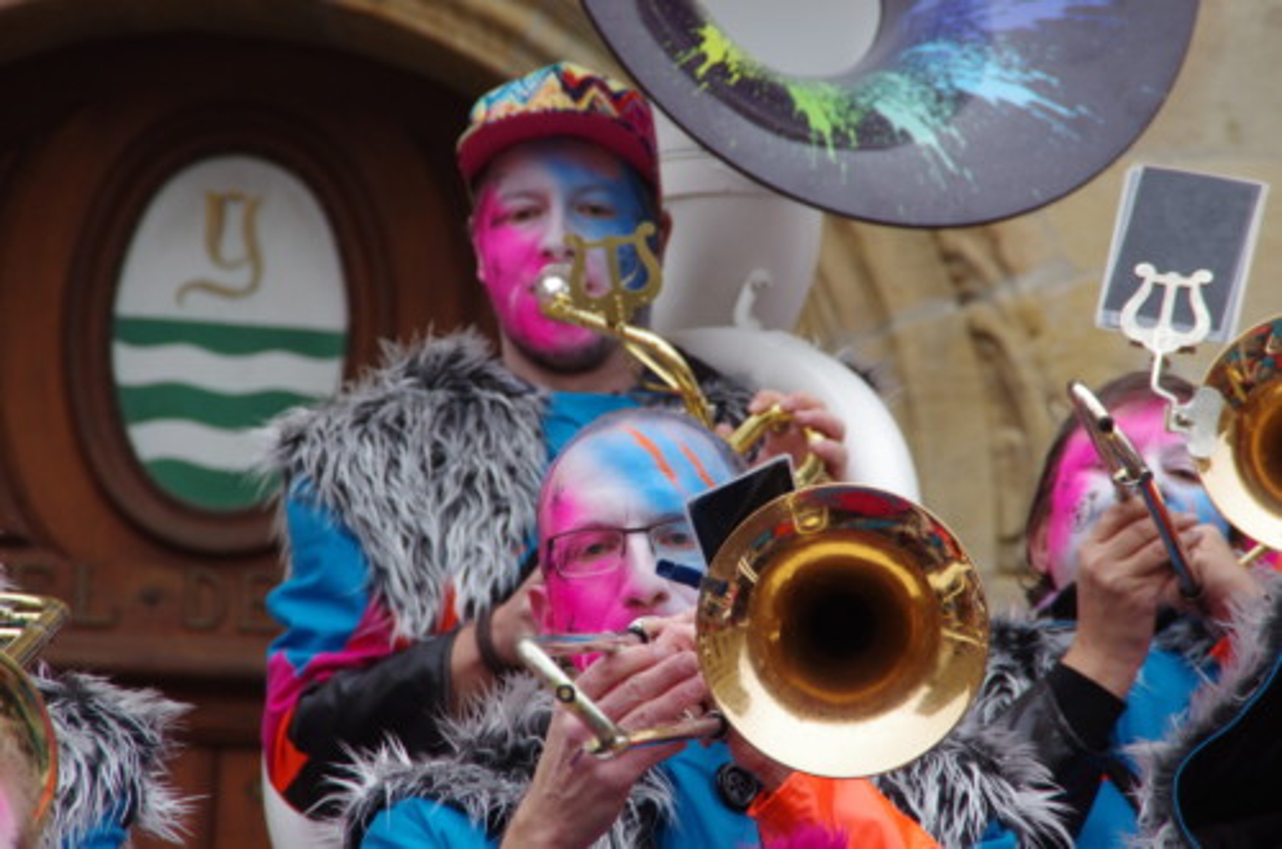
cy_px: 424
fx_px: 10660
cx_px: 641
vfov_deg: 4.6
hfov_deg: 6.9
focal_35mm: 300
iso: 1600
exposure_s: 1/250
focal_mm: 200
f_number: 10
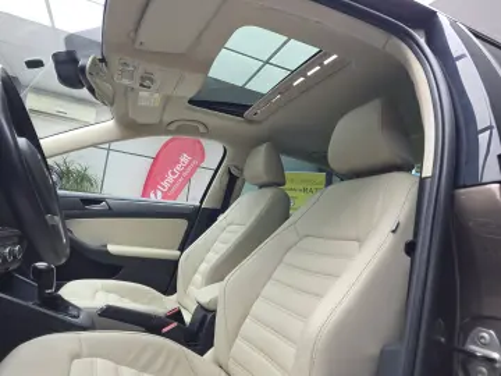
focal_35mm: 23
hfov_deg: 73.9
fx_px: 333
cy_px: 188
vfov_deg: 58.9
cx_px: 250
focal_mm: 6.25
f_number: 1.7
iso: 64
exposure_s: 1/100
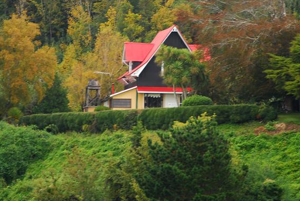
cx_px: 152
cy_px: 78
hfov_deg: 5.9
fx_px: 2920
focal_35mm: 350
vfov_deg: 3.9
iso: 250
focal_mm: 165
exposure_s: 1/50
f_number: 4.8
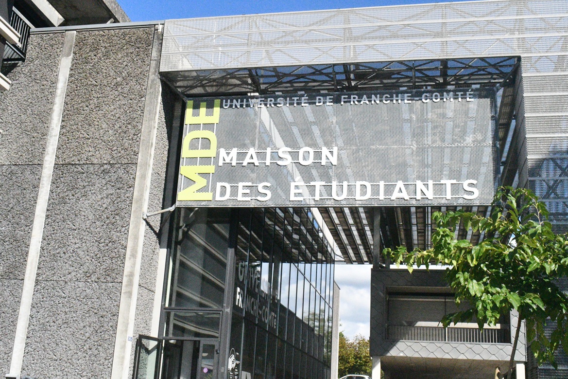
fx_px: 710
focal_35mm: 45
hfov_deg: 43.6
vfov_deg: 29.9
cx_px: 284
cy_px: 190
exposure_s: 1/6400
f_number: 29
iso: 16000
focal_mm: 30
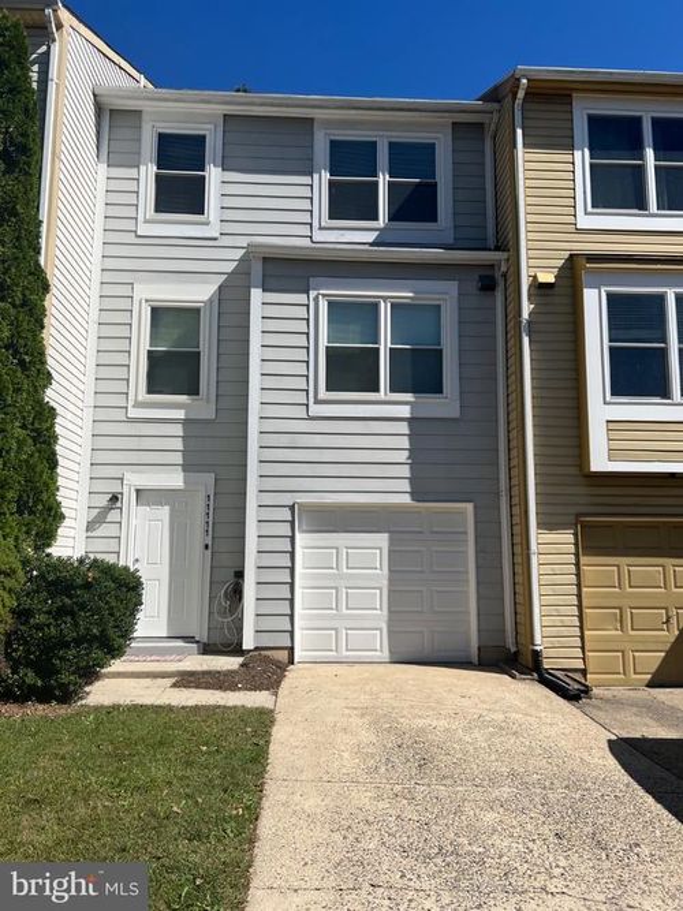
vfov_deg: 67.3
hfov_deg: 53.0
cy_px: 456
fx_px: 684
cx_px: 342
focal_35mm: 26
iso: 50
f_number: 1.5
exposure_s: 1/6579
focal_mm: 5.7
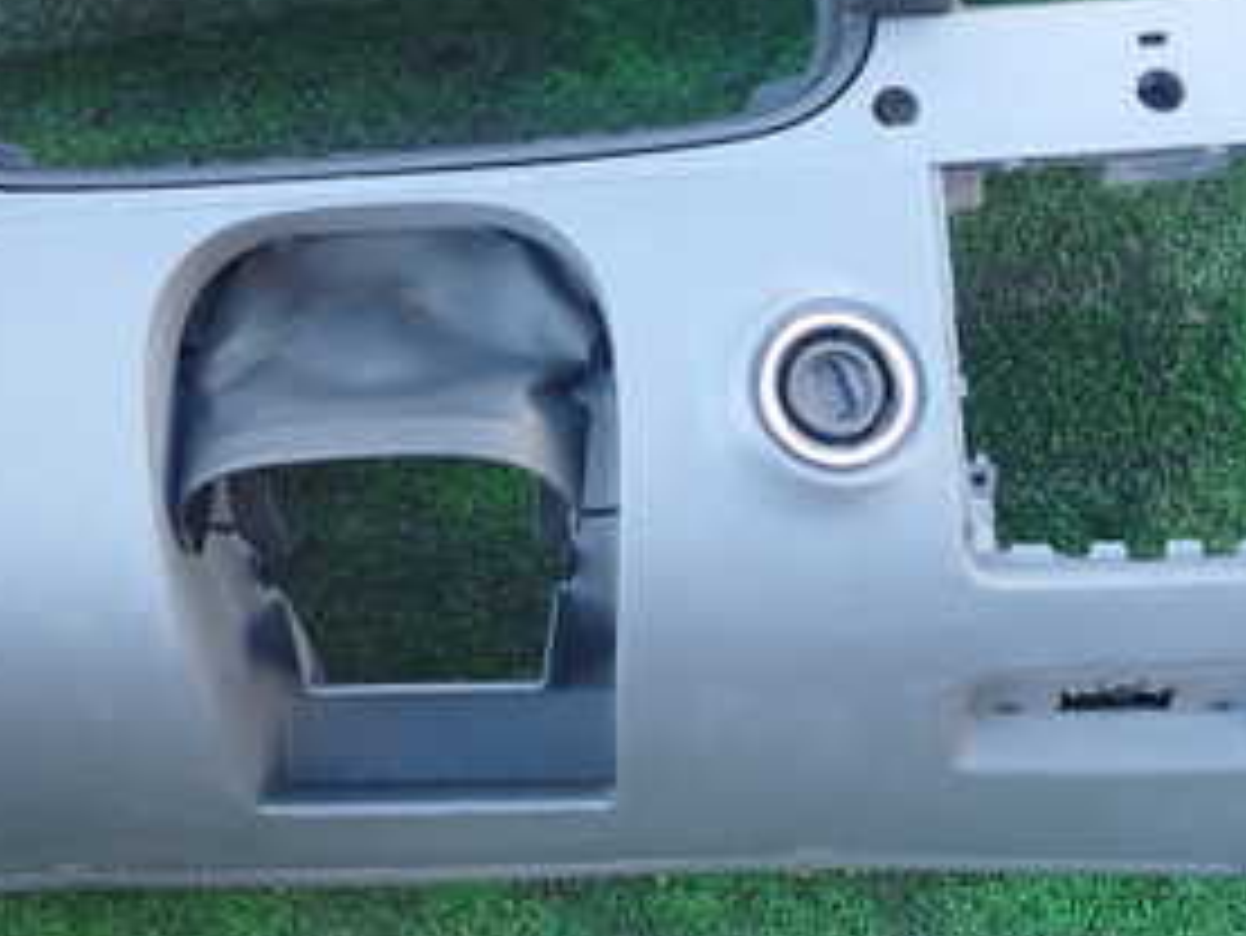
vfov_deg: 22.5
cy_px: 292
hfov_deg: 29.1
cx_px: 238
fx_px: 2341
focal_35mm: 65
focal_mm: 5.4
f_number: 2.3
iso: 100
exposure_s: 1/60
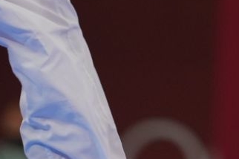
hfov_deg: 1.8
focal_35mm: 1119
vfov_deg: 1.2
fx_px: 7421
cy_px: -195
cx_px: 389
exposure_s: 1/1000
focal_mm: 200
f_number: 2.8
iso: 500
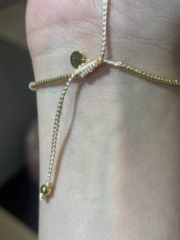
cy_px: 120
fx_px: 361
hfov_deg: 28.0
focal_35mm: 52
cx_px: 90
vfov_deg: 36.8
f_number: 1.6
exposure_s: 1/100
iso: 40
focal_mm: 5.96
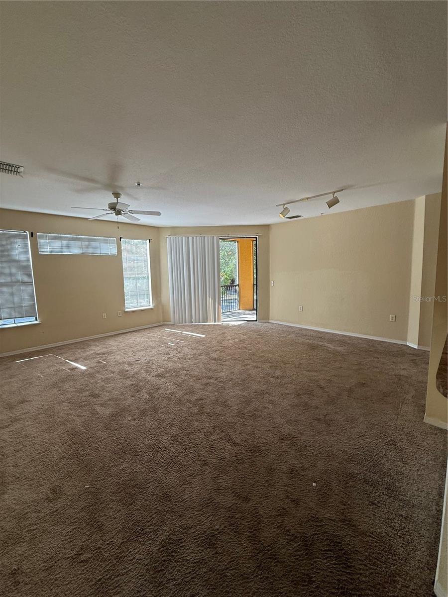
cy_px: 298
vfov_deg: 102.1
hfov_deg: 85.7
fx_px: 242
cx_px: 224
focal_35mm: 14
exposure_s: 1/120
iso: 100
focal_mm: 2.22
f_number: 2.2
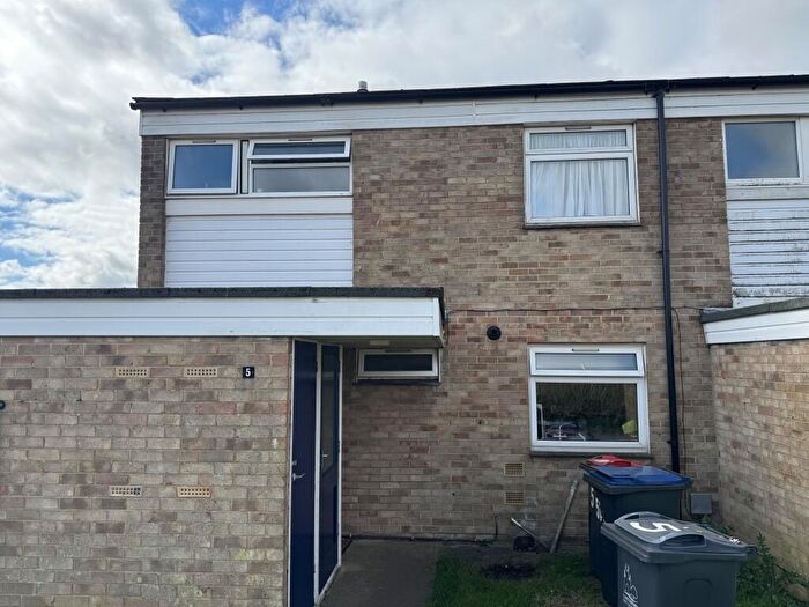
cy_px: 304
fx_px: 561
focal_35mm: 24
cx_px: 404
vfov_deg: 56.8
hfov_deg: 71.6
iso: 80
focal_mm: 6.76
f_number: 1.78
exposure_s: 1/3247
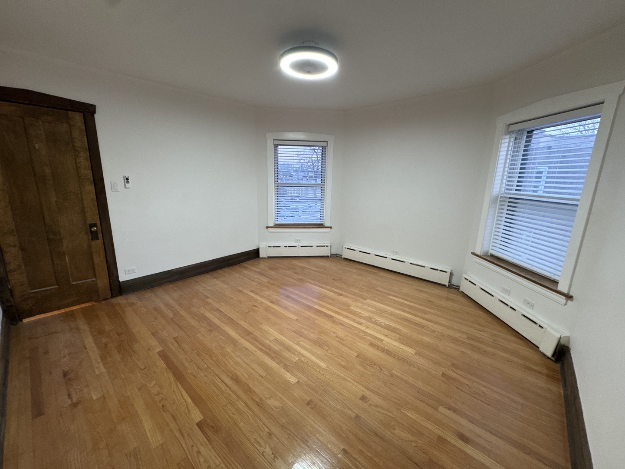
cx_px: 312
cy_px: 234
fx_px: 253
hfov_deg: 102.1
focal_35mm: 14
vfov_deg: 85.7
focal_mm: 2.22
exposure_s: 1/60
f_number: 2.2
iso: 320
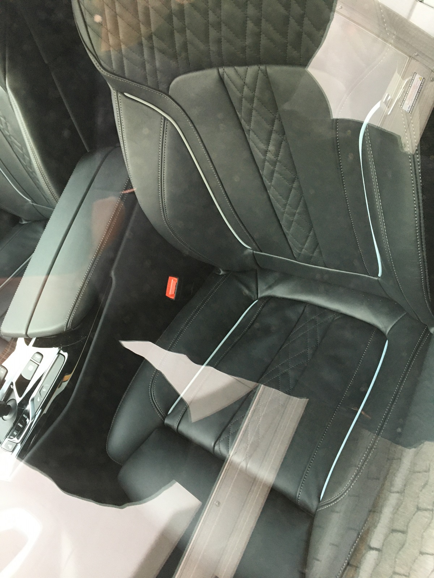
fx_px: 485
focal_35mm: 29
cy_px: 289
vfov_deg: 61.7
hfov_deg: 48.2
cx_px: 217
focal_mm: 4.15
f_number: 2.2
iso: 160
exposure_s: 1/33
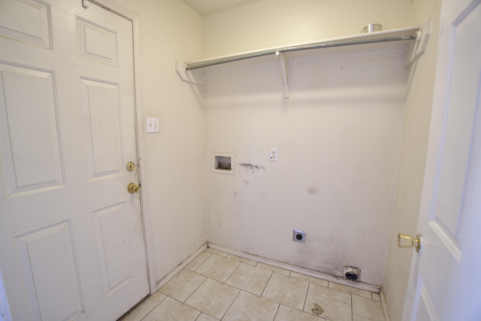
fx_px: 200
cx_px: 240
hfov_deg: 100.4
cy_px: 160
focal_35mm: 15
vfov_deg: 77.3
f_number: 2.8
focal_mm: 10
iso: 250
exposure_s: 1/25
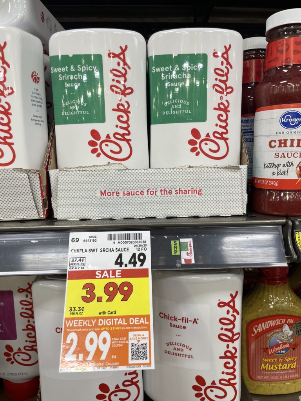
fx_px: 301
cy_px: 200
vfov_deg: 67.3
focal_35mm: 26
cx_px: 150
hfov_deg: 53.1
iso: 64
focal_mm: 4.2
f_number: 1.6
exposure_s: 1/120
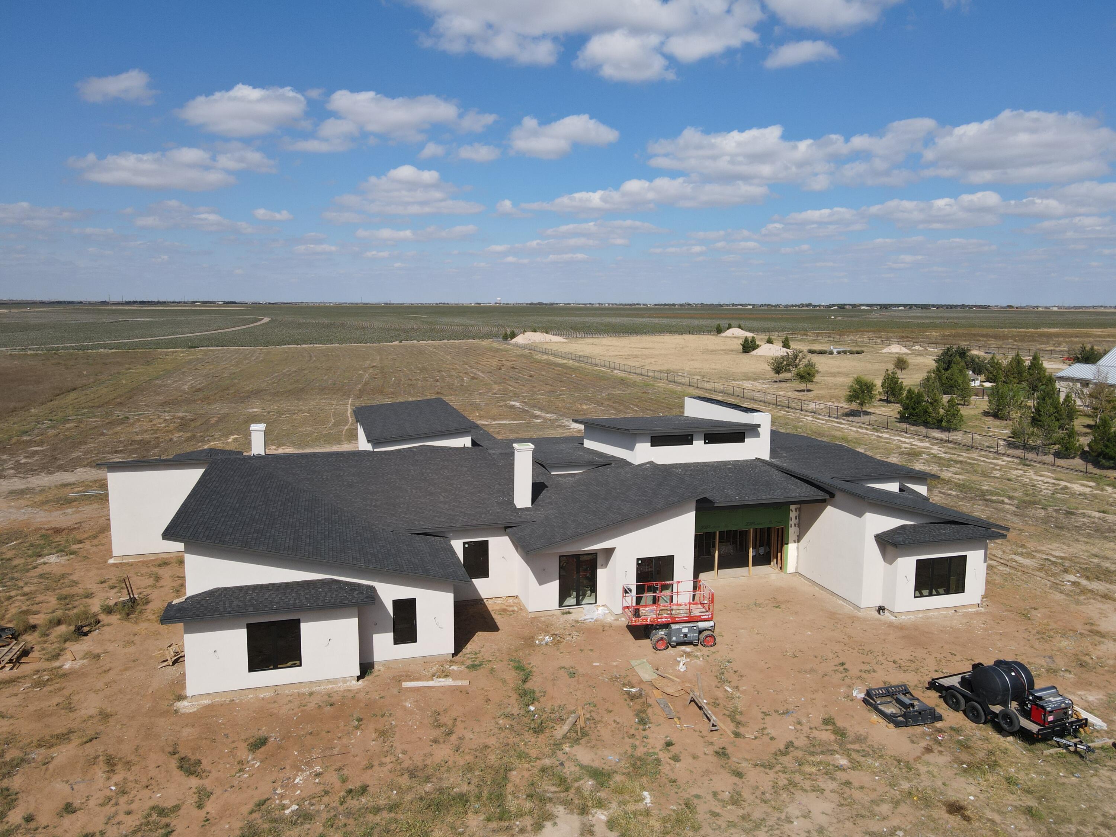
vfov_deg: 56.8
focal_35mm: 24
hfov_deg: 71.6
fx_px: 774
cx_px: 558
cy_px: 418
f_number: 2.8
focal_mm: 4.5
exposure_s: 1/1250
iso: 110
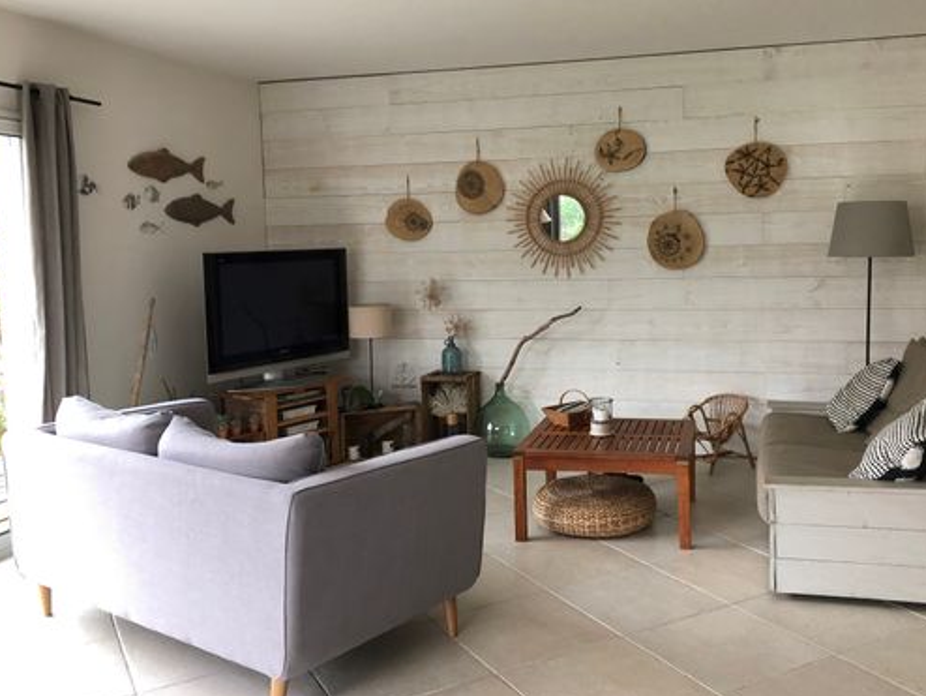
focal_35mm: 34
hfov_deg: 53.7
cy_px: 317
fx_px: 910
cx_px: 540
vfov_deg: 41.8
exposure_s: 1/30
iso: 40
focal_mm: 3.99
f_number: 1.8
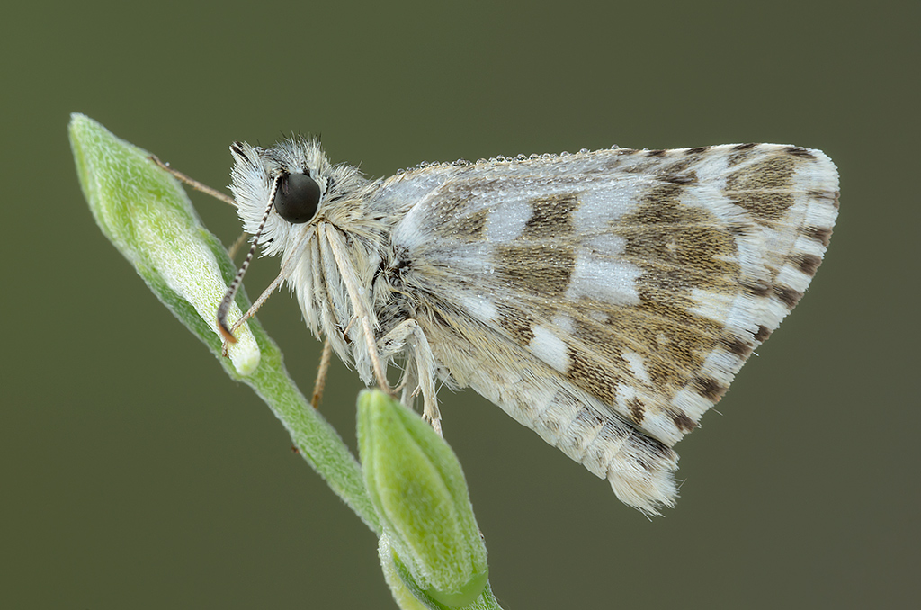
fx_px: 6892
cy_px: 305
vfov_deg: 5.1
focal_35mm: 270
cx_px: 460
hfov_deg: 7.6
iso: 100
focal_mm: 180
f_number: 16
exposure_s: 1/1.25
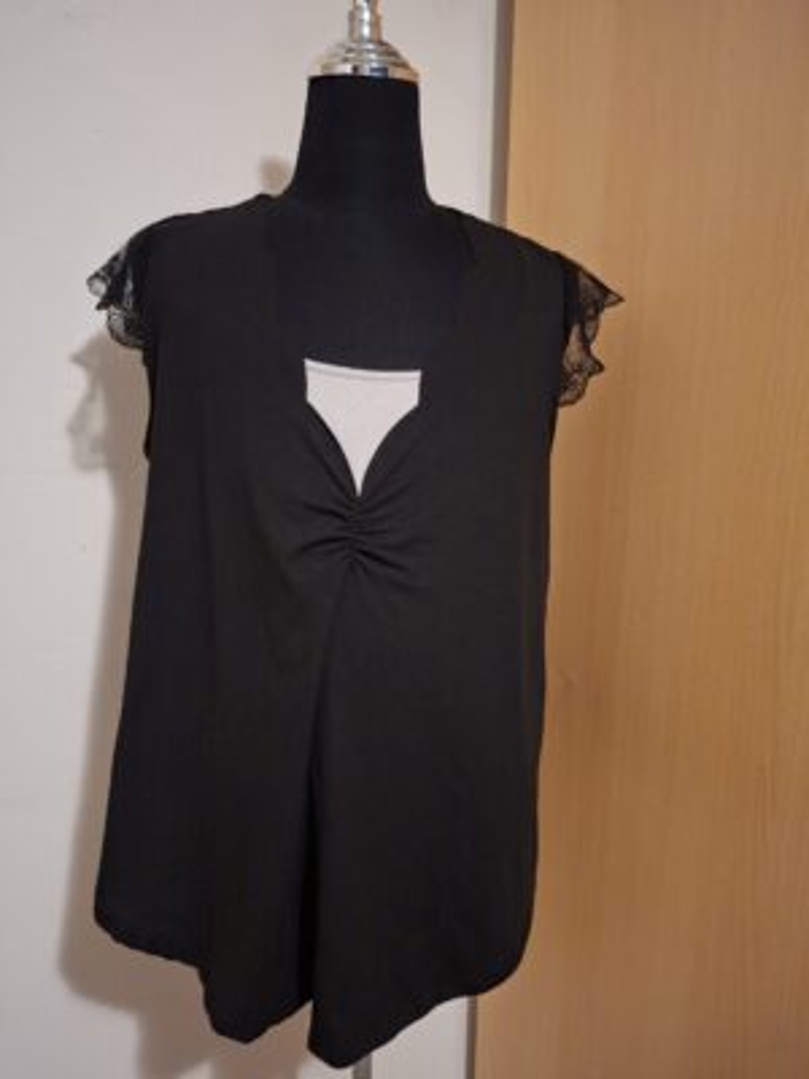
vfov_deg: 73.9
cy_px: 540
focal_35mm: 23
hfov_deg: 58.9
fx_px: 717
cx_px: 404
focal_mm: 5.54
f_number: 1.8
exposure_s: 1/20
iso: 1000
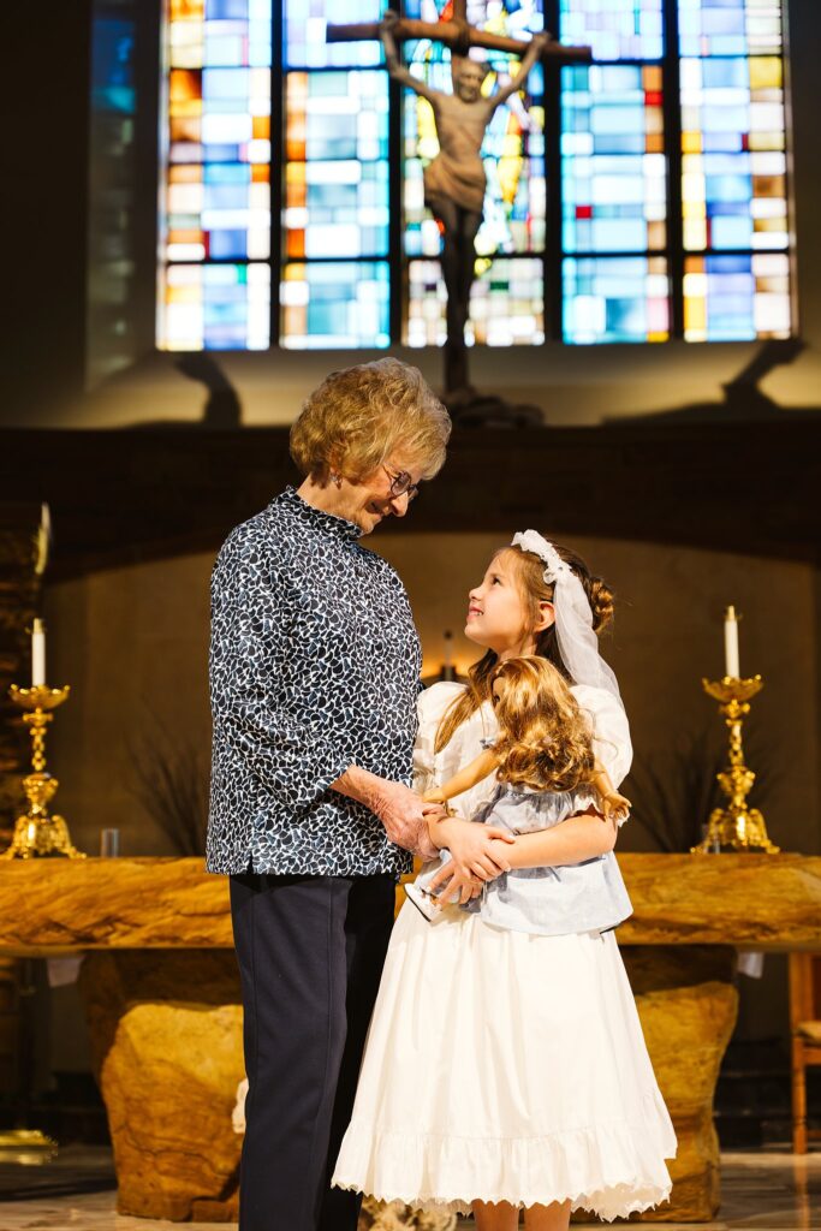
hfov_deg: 20.3
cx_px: 410
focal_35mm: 67
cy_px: 616
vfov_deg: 30.1
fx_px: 2291
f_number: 3.5
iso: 1250
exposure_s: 1/320
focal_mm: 67
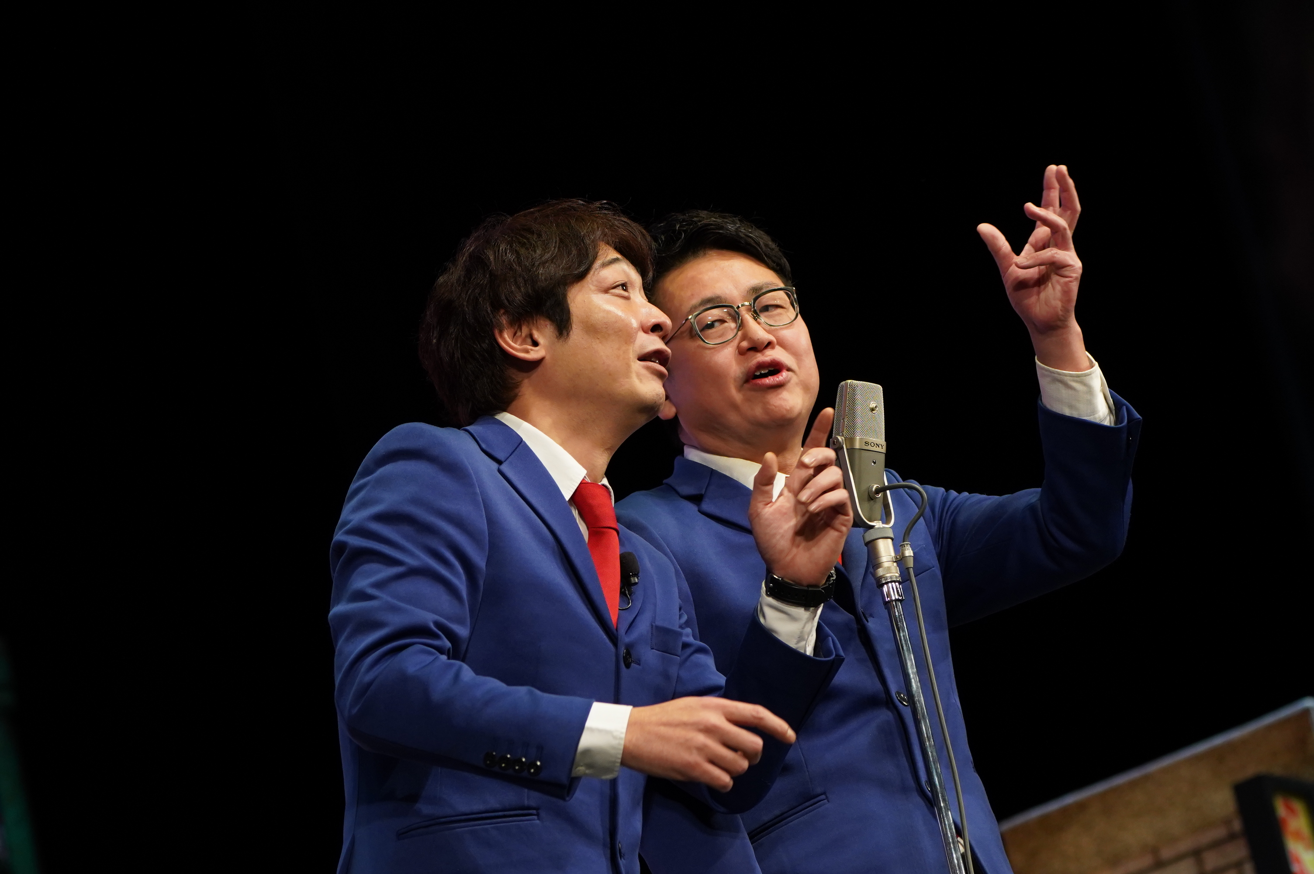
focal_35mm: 160
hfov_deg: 12.8
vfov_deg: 8.6
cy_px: 437
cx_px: 657
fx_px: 5835
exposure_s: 1/200
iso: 2000
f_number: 5.6
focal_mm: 107
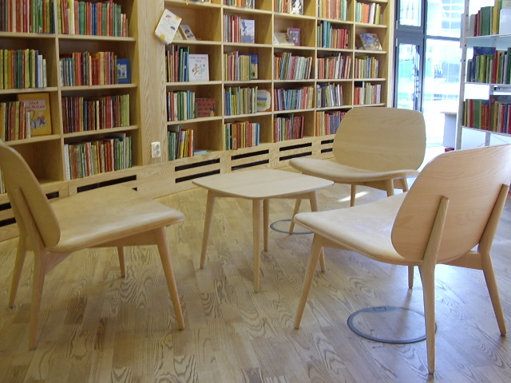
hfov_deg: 60.0
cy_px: 192
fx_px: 443
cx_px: 256
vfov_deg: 46.8
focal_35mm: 30
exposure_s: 1/21
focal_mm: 5.8
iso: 100
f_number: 2.9
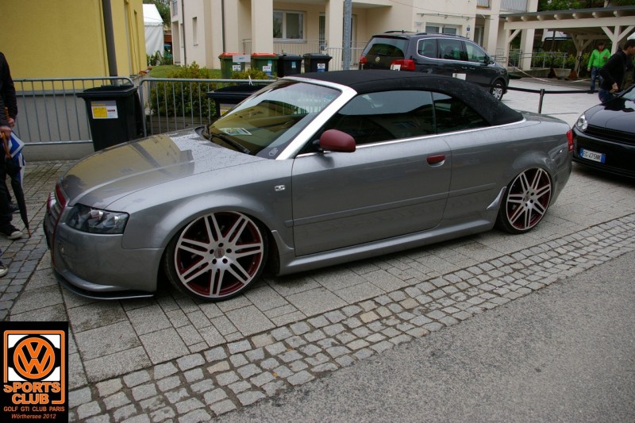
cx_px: 318
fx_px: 476
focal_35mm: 27
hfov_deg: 67.4
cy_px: 212
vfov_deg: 47.9
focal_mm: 18
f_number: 6.7
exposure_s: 1/125
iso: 200
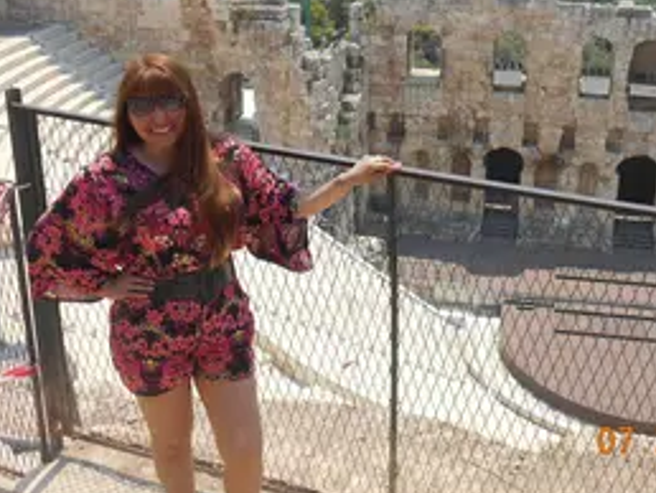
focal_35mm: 48
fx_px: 910
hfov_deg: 39.2
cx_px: 432
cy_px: 137
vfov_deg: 29.9
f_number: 3.6
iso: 80
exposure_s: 1/800
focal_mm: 5.5
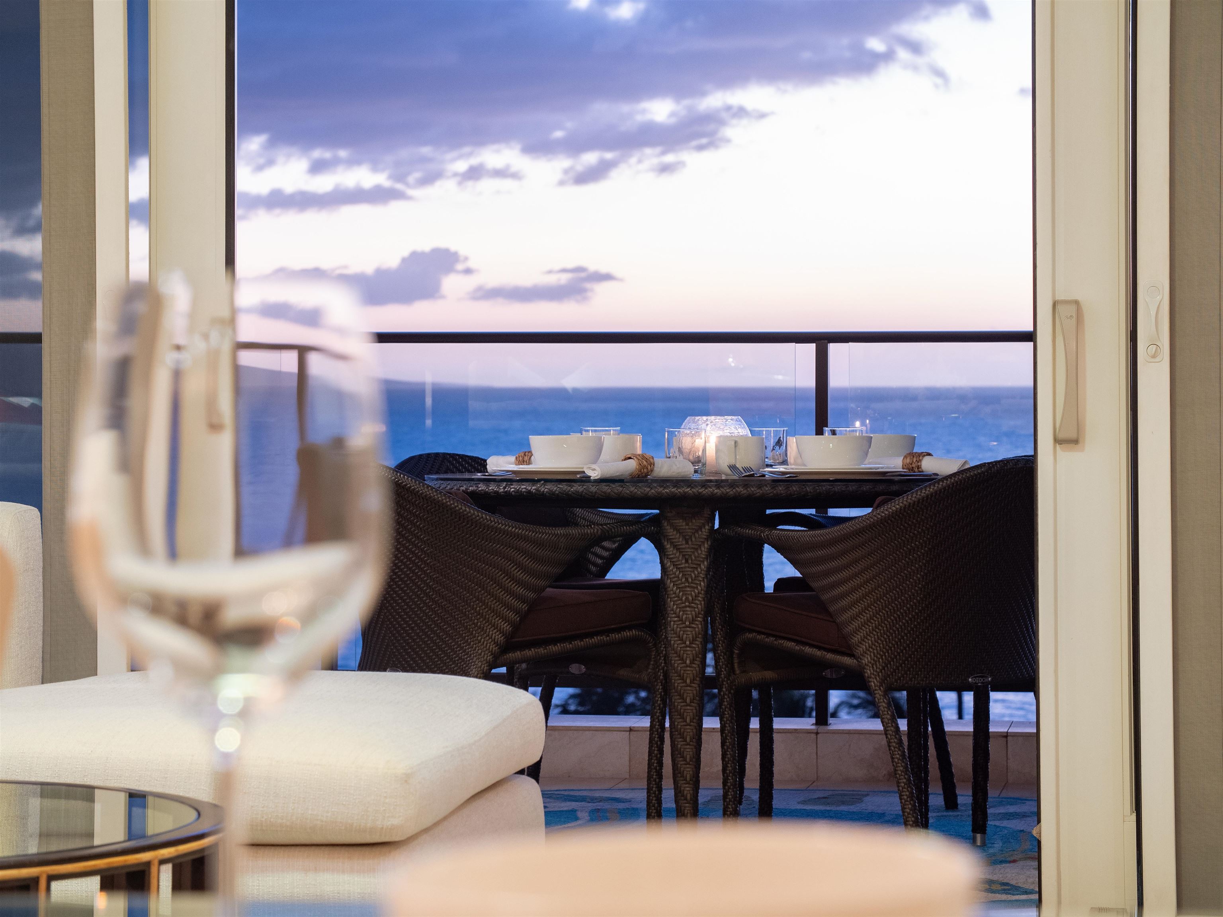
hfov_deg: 18.2
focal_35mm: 108
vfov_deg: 13.7
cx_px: 612
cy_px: 458
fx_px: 3816
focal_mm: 54
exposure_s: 1/2.5
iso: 400
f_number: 5.6
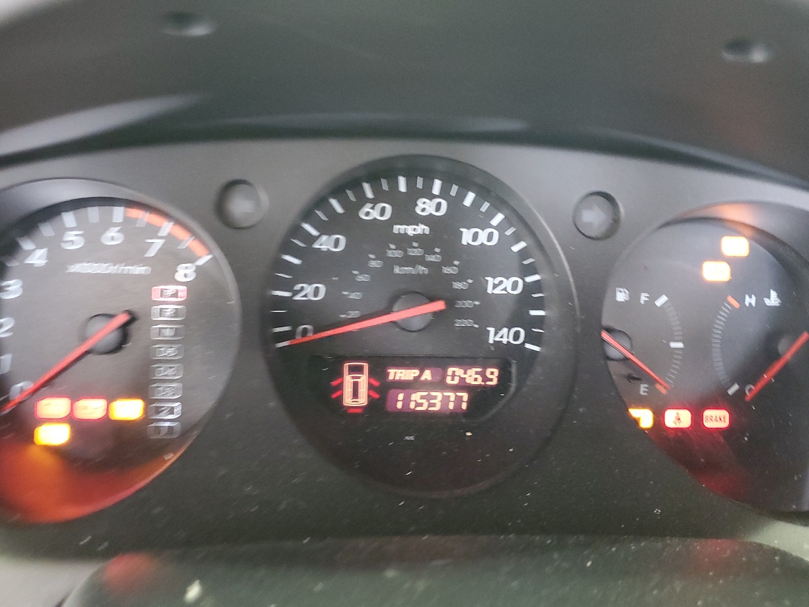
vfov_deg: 41.8
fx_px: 795
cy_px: 286
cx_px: 385
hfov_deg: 53.9
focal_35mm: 34
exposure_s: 1/20
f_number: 1.5
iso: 301
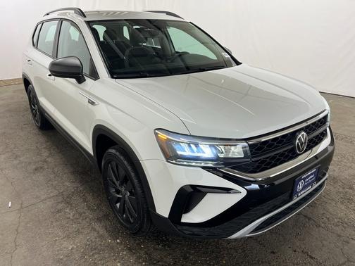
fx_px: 267
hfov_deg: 67.3
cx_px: 178
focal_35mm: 26
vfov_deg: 53.1
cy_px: 133
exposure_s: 1/83
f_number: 1.6
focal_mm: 5.1
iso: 40
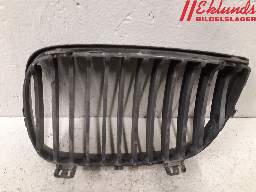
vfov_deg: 53.1
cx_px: 128
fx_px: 192
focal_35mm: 26
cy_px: 96
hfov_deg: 67.3
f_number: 1.7
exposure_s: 1/30
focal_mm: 3.93
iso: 200
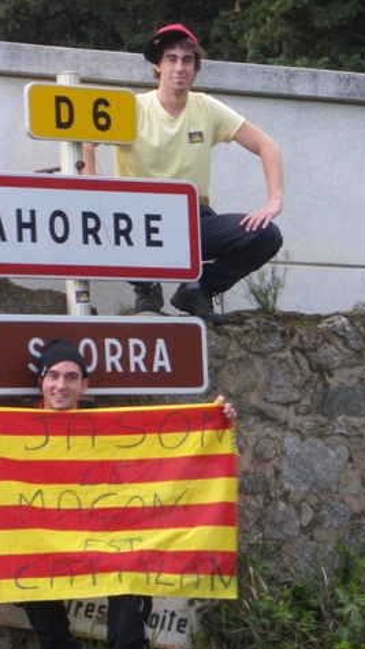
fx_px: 3030
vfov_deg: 12.2
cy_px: 327
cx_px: 208
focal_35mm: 176
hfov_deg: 6.9
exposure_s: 1/125
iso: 100
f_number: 5.2
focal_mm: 21.3
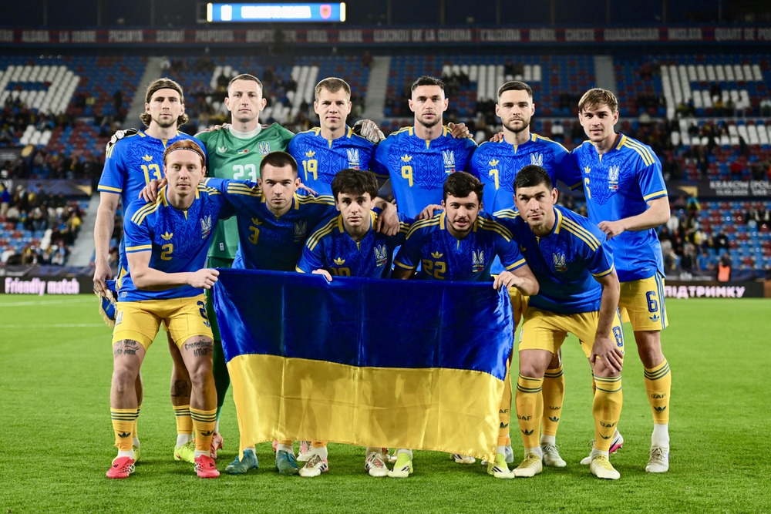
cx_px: 386
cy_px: 257
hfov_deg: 28.8
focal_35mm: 70
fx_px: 1499
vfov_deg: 19.5
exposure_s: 1/1000
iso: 1600
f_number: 3.5
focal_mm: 70
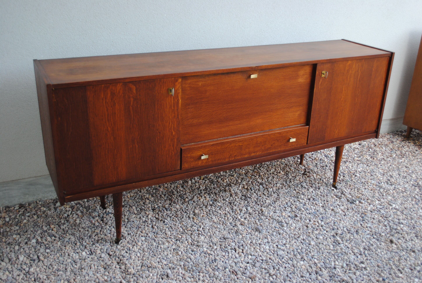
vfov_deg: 37.0
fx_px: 423
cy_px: 142
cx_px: 211
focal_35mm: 36
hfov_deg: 53.0
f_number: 4.2
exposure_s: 1/80
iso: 200
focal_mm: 24
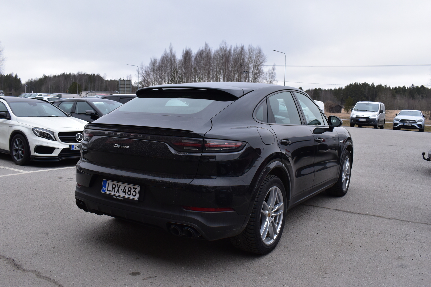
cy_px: 144
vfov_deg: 41.7
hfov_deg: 59.5
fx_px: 377
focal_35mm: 32
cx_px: 216
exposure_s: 1/125
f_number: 9.5
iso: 400
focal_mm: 21
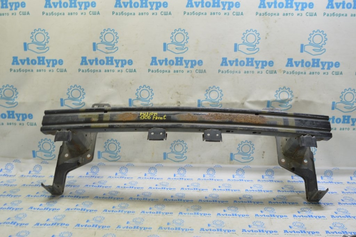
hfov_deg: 55.1
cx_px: 178
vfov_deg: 38.3
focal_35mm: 34
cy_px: 118
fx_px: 341
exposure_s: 1/20
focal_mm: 23
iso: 400
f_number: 5.6
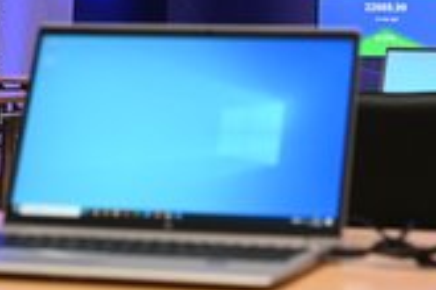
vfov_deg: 12.3
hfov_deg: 18.2
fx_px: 1332
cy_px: -11
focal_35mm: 110
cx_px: 423
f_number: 4.5
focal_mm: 44
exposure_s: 1/160
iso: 2500
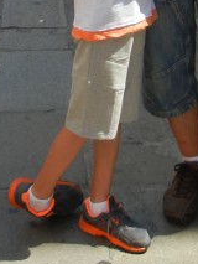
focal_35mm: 108
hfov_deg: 13.7
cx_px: 146
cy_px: -205
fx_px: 823
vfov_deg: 15.7
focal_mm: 5.4
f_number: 3.5
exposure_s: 1/675
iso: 160
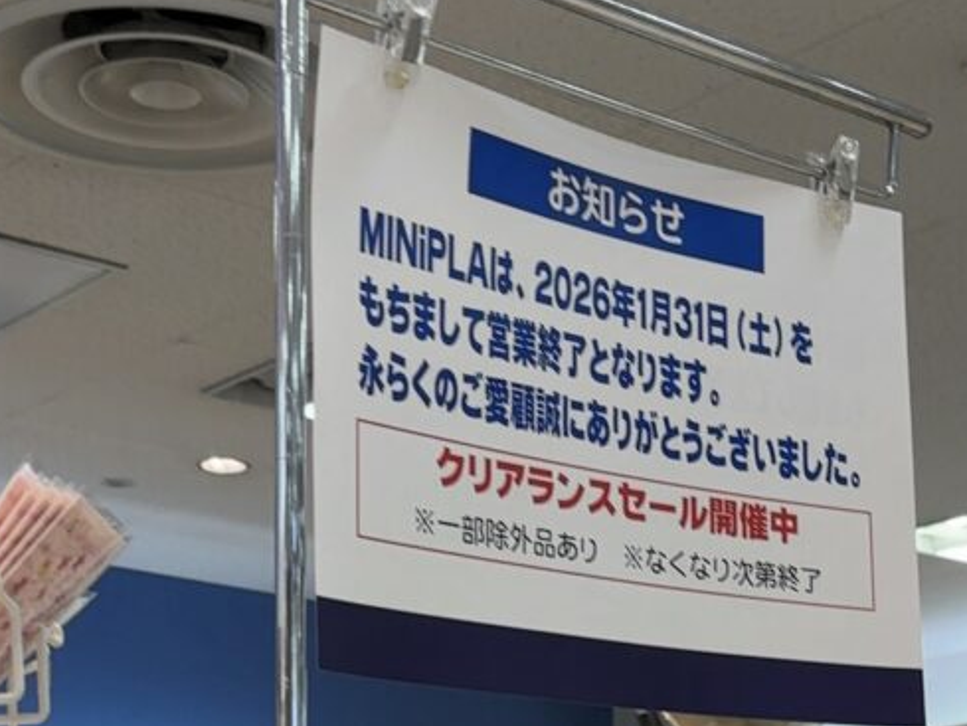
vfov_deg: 21.2
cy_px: 627
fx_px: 1900
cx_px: 544
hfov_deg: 28.5
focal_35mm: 68
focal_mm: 5.96
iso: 40
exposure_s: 1/100
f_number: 1.6
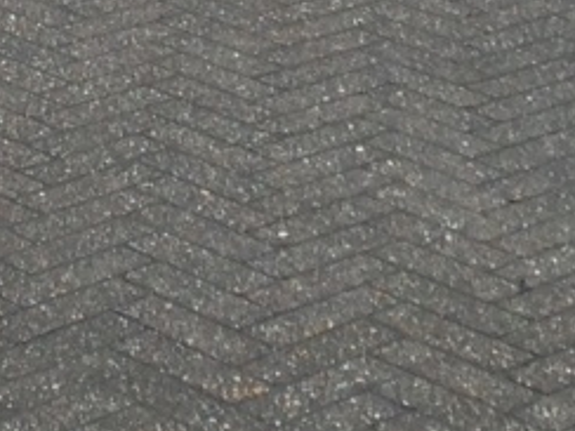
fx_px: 3671
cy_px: -805
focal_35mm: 221
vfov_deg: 6.2
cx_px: 137
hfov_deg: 8.9
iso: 50
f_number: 2.4
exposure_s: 1/350
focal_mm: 4.13
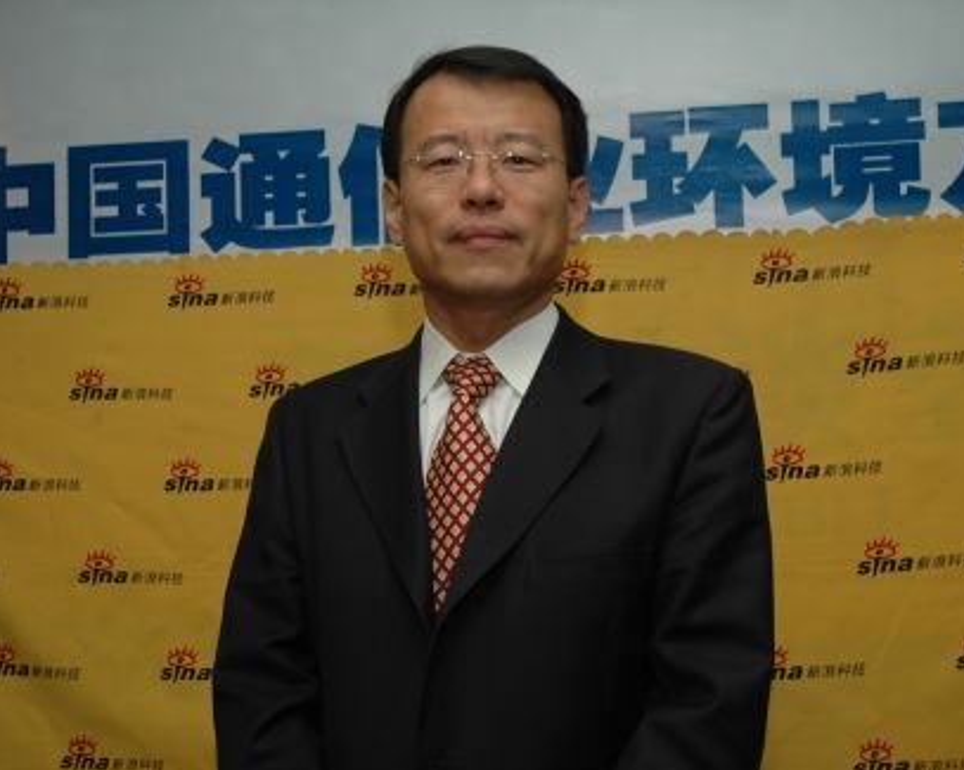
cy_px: 384
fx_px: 1527
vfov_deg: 28.3
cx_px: 509
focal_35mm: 54
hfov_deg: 35.0
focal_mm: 31
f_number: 4.5
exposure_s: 1/60
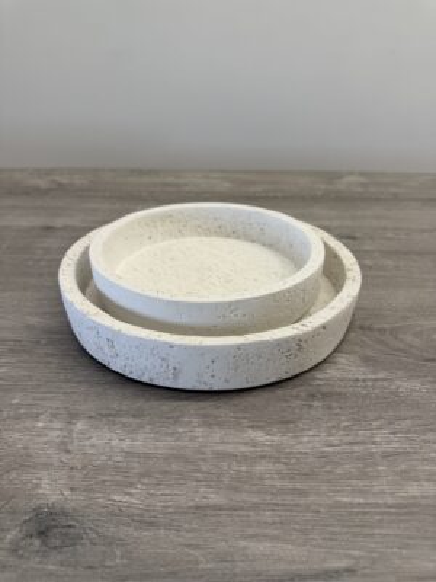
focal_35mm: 24
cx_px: 218
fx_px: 403
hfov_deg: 56.8
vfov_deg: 71.6
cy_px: 291
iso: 100
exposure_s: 1/100
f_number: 1.78
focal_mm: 6.76
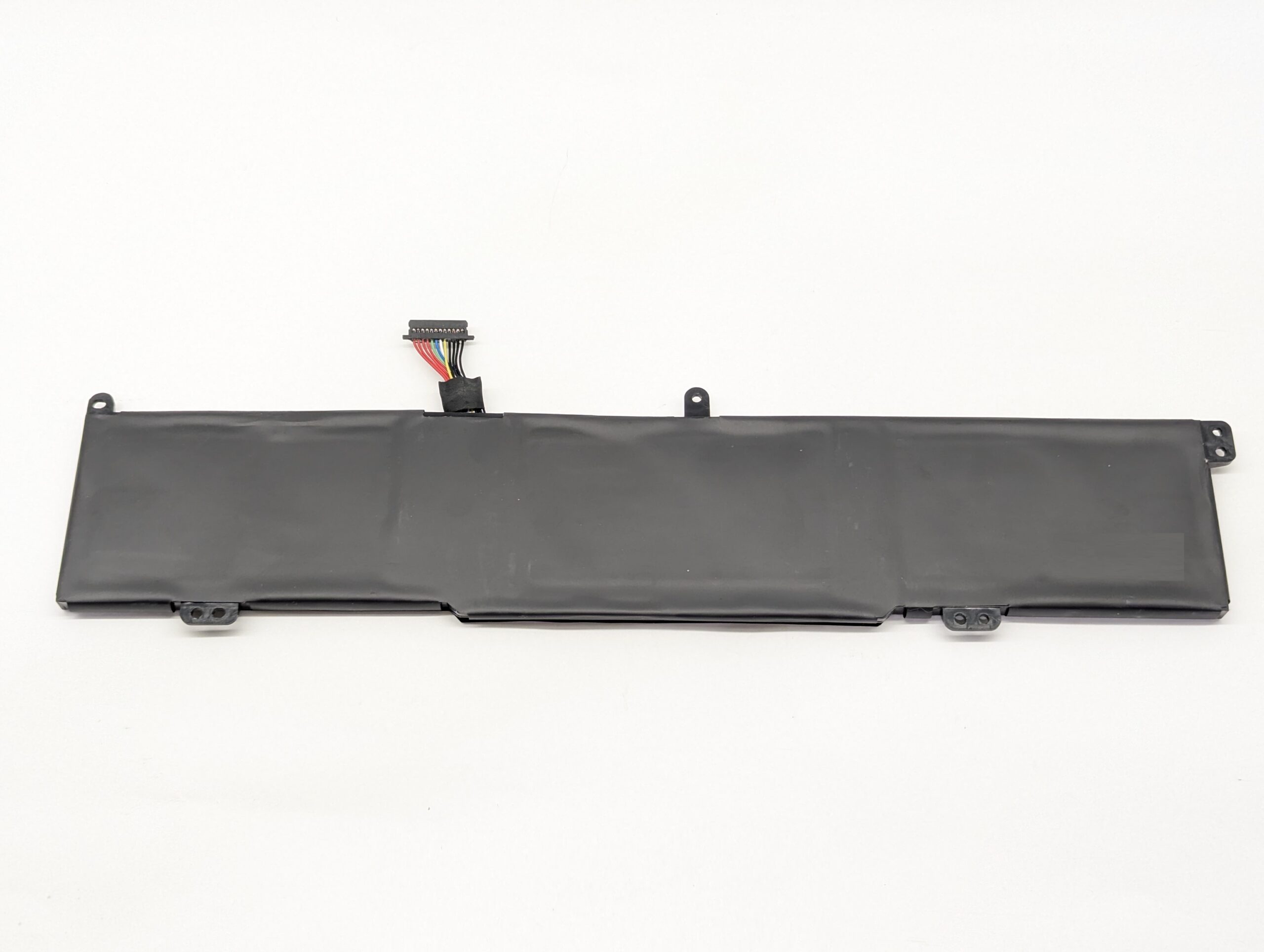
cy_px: 476
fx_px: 1755
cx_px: 632
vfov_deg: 30.3
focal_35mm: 48
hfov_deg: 39.6
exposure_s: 1/92.9
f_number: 1.85
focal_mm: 6.81
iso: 87
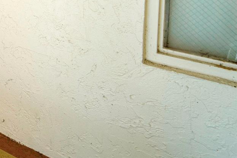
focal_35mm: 46
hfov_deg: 29.5
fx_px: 303
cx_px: -103
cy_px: -72
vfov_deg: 23.8
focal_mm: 14
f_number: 4
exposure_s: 1/160
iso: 100
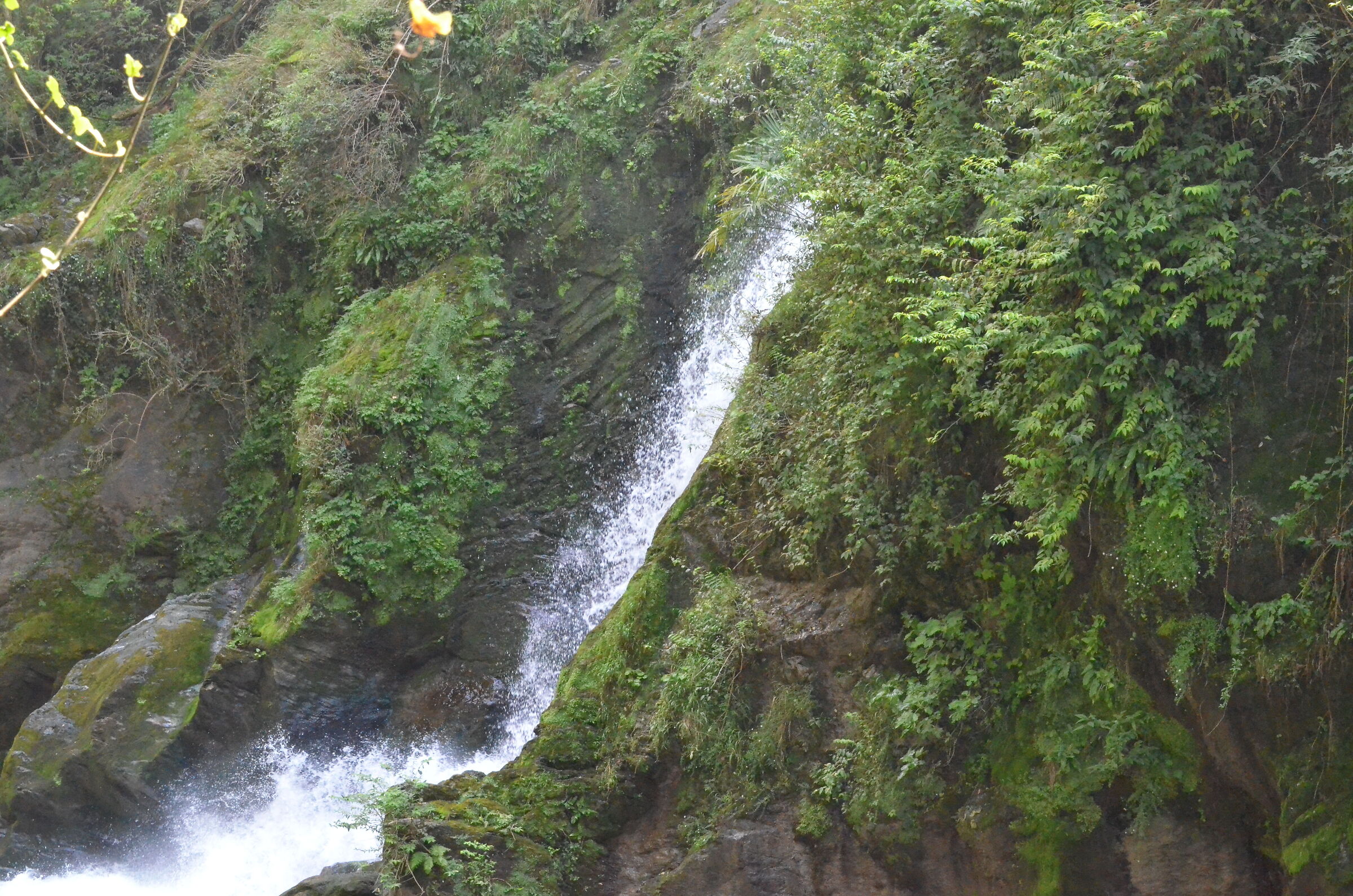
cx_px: 676
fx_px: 2250
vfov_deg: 22.5
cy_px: 448
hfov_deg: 33.5
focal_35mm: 60
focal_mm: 40
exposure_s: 1/320
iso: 6400
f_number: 13
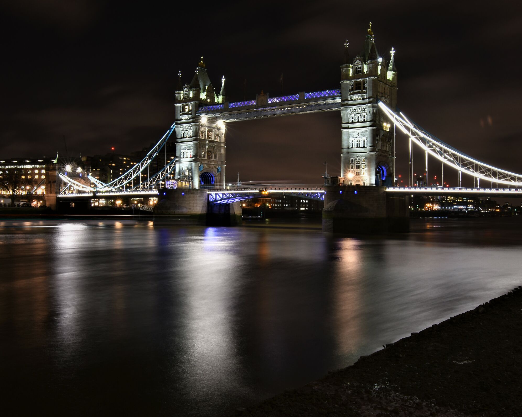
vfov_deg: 43.4
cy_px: 209
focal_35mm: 34
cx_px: 264
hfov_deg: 52.8
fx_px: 525
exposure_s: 15
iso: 125
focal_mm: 20
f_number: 18
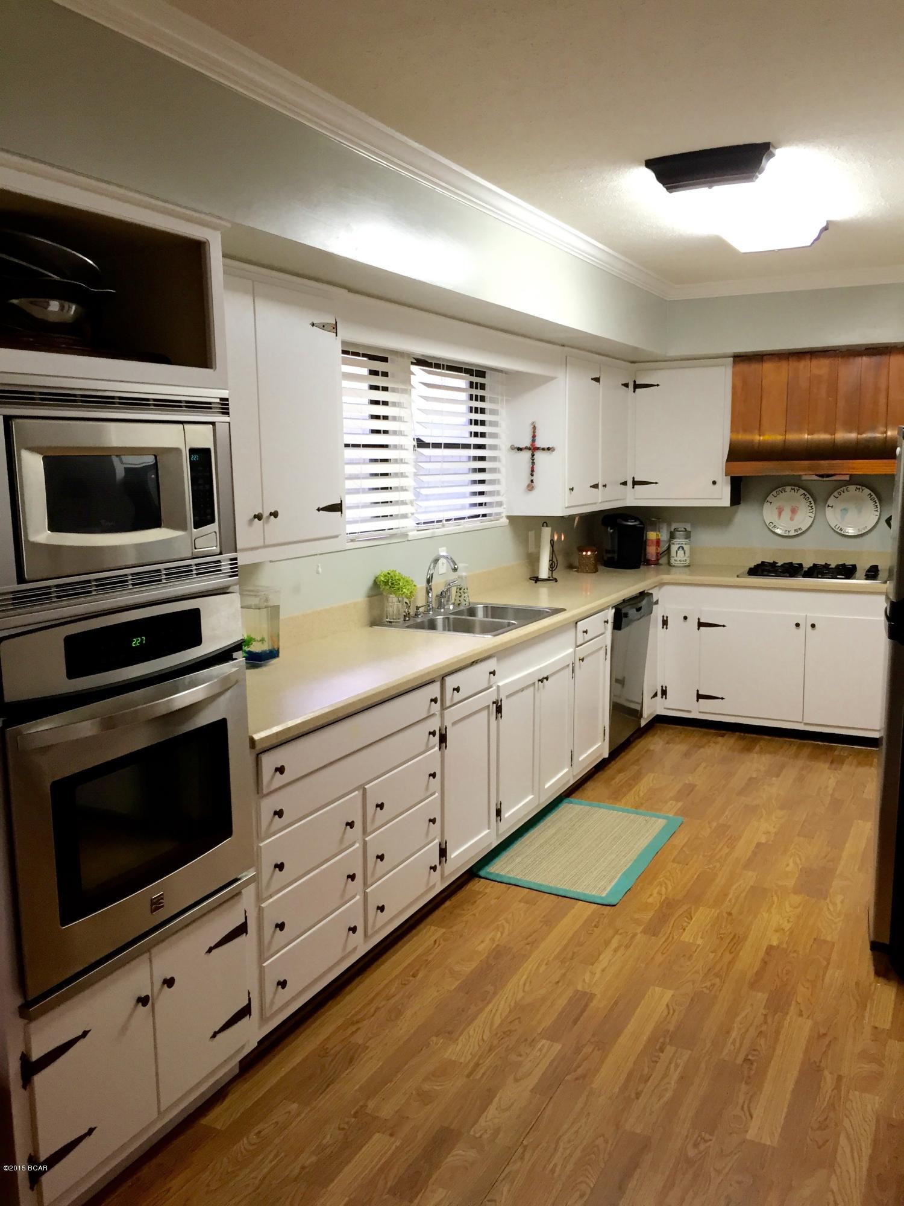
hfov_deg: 48.2
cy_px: 603
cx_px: 452
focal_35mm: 29
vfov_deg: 61.7
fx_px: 1010
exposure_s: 1/30
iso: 64
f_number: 2.2
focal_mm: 4.15
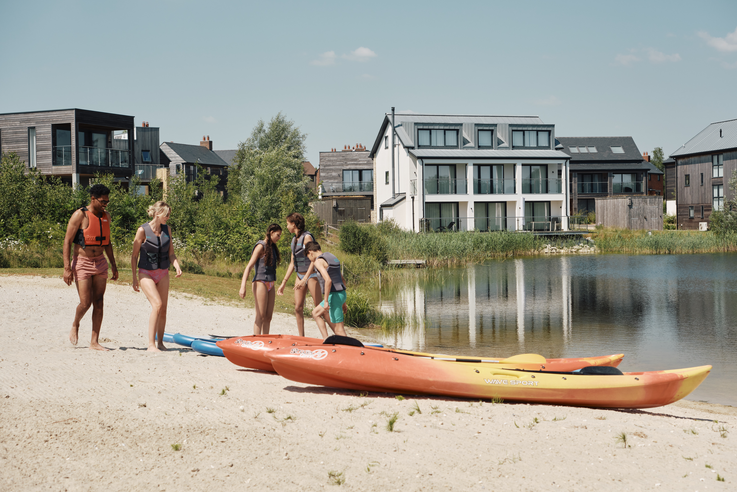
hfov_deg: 39.6
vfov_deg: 27.0
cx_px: 368
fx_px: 1024
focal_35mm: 50
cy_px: 246
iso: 200
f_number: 4
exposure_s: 1/2000
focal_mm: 33
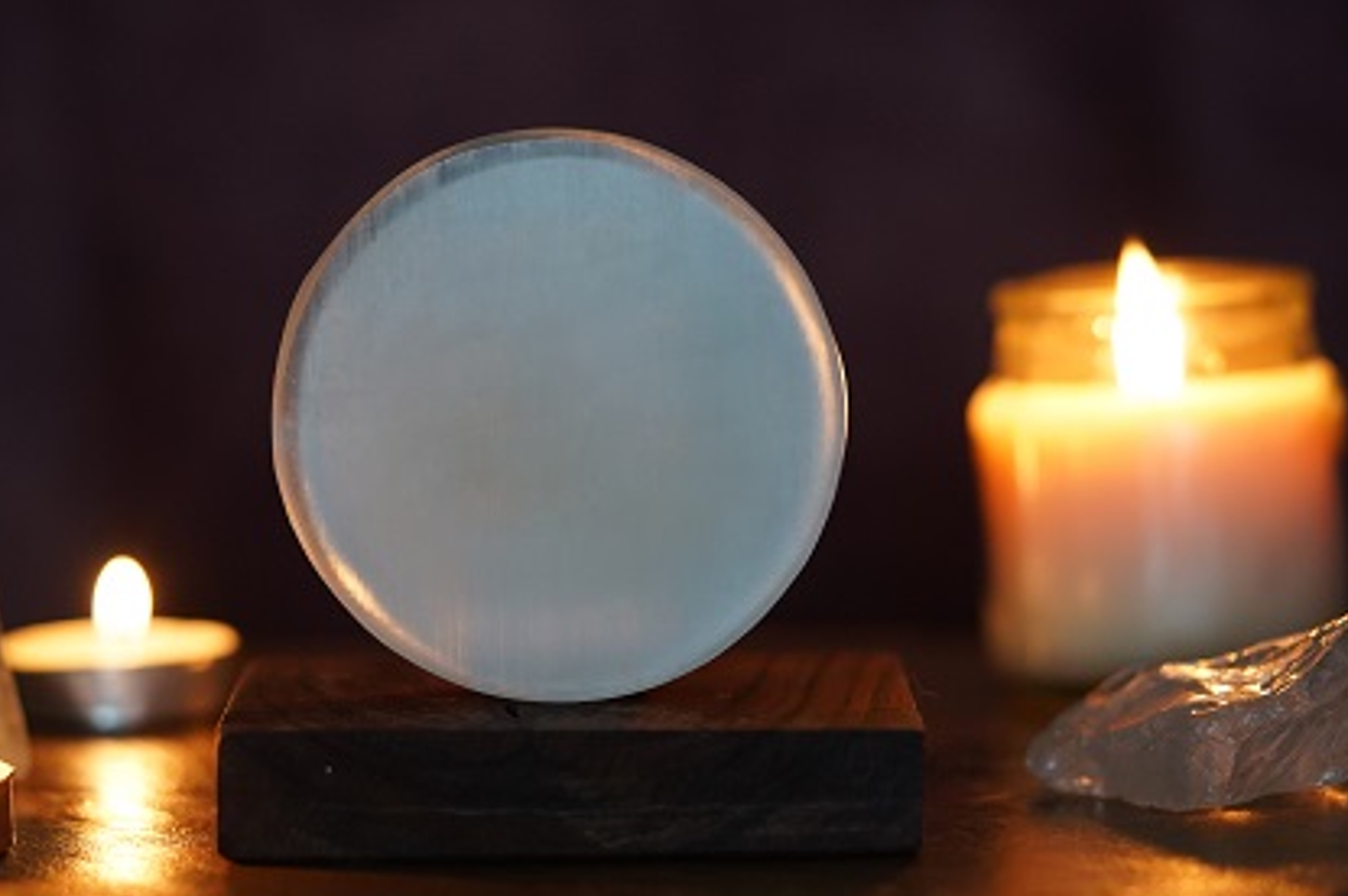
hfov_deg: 14.6
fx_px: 5275
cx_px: 575
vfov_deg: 9.7
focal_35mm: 141
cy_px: 518
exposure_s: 1/160
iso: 2500
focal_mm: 90
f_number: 2.8
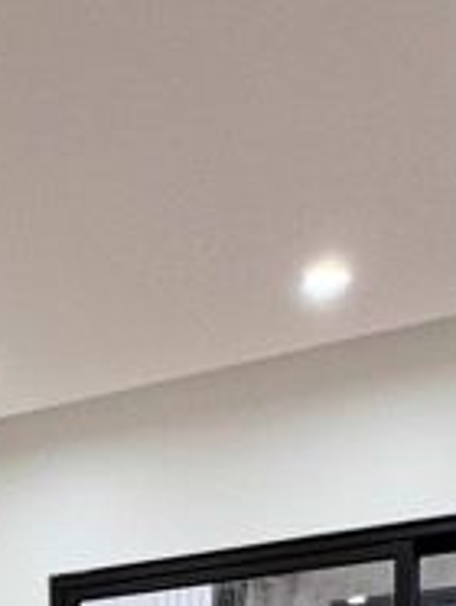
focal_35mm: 77
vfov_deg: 19.8
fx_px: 1349
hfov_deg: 18.7
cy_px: 1043
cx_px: 7
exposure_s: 1/100
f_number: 2.2
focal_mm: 2.22
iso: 100
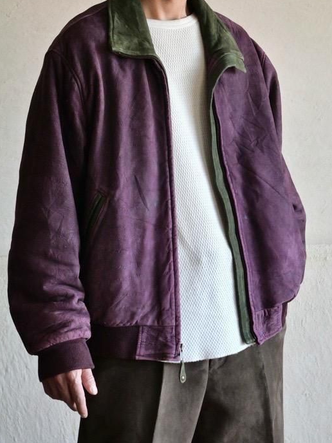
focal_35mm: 119
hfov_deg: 12.5
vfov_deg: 16.6
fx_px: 1522
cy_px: 215
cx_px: 161
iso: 1000
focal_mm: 48
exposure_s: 1/125
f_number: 3.9
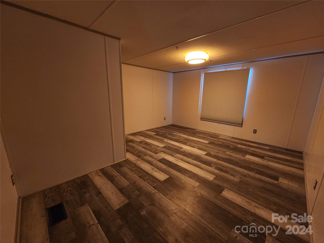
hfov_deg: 106.2
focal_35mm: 13
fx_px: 122
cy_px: 122
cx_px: 162
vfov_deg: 89.9
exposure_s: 1/30
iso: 400
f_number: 2.2
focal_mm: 2.2
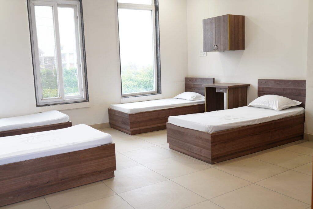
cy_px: 104
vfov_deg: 37.9
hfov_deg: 54.4
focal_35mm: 35
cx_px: 156
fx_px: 304
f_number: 3.2
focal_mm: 35
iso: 800
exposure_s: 1/125
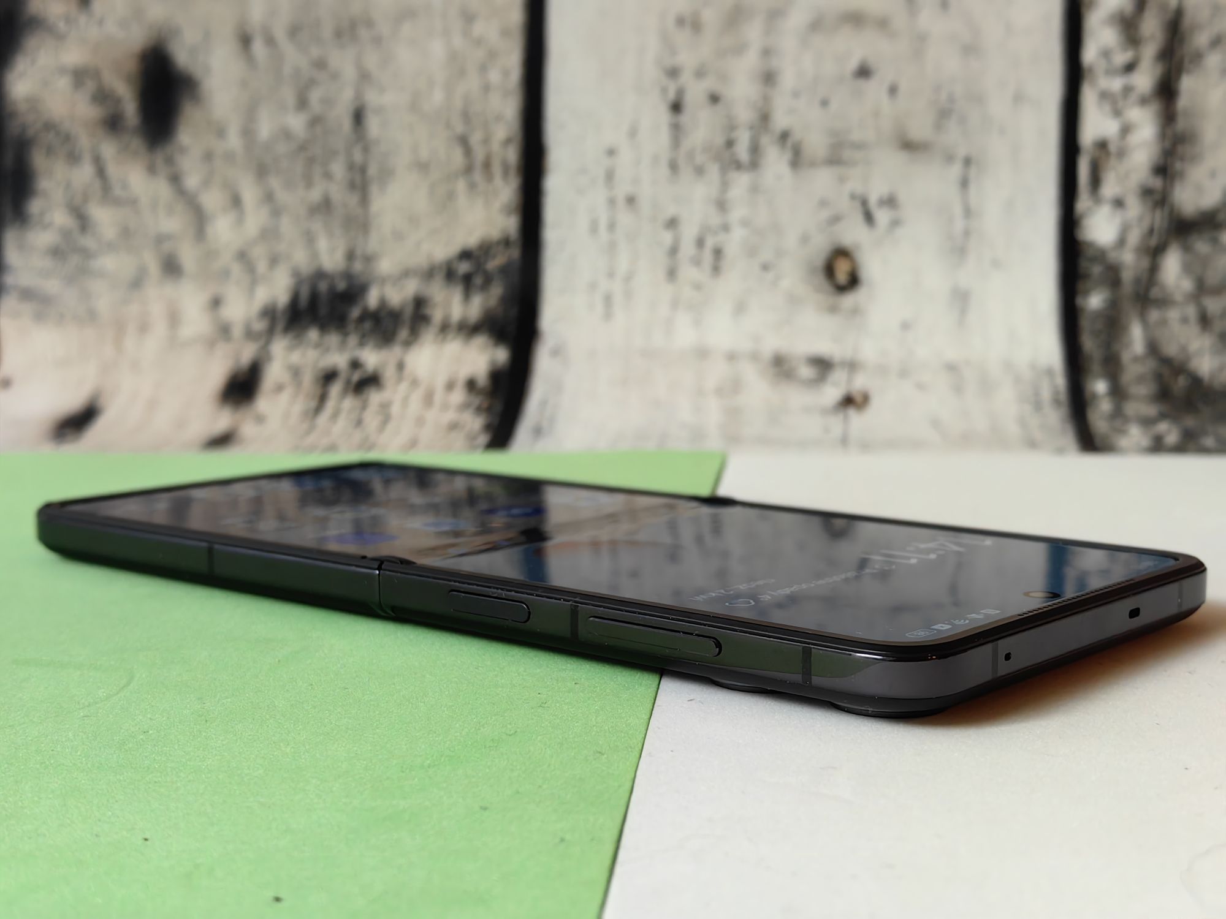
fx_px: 1913
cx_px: 613
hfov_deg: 35.5
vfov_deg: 27.0
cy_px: 460
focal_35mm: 54
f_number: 2
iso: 250
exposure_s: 1/75
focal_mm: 5.75
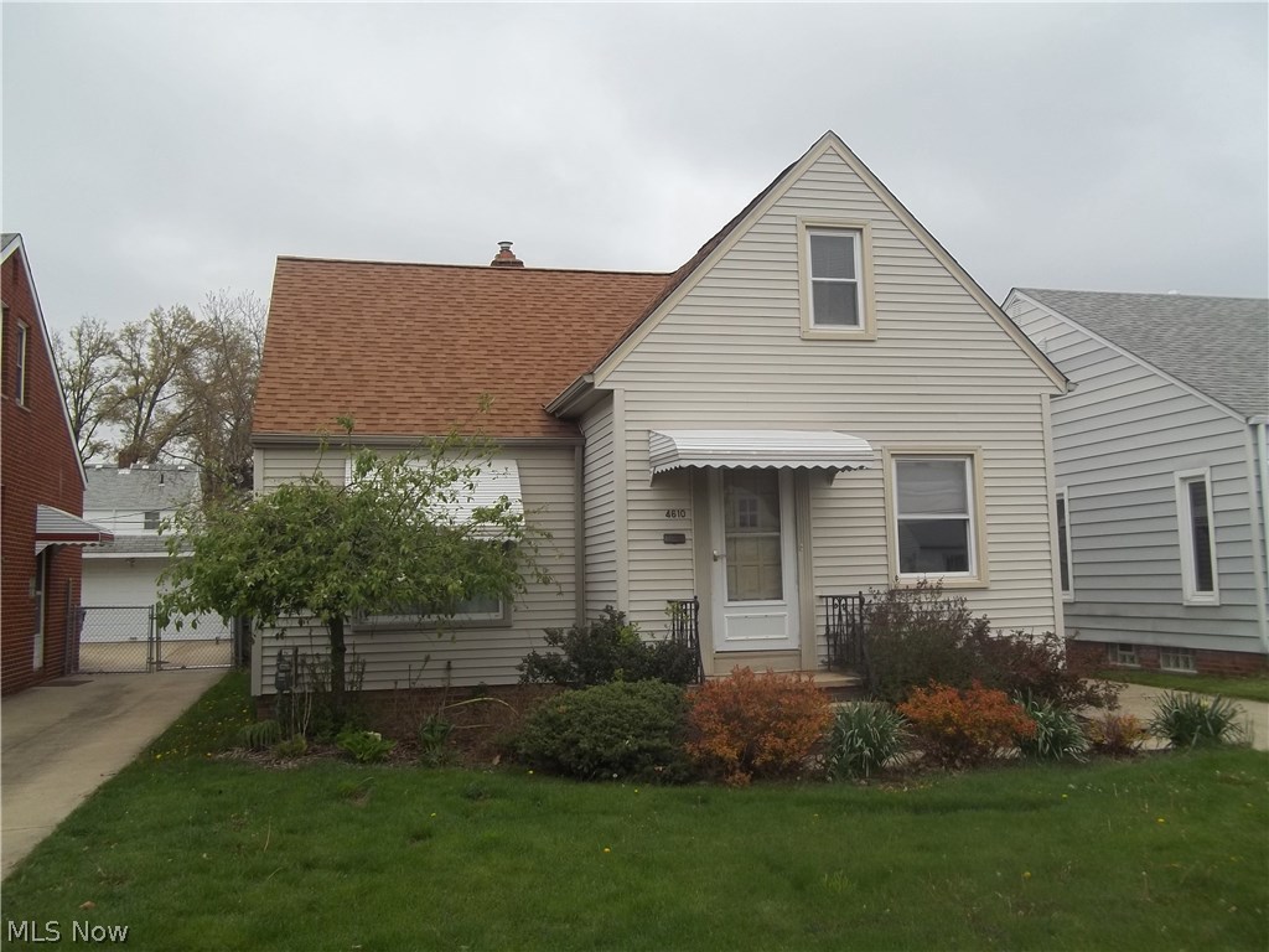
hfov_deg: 56.8
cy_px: 476
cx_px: 634
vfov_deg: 44.2
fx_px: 1173
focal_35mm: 32
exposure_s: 1/100
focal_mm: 5.7
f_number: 8.8
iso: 64
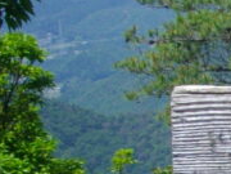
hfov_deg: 8.7
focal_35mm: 210
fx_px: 1401
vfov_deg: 7.0
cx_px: 522
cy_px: 195
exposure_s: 1/320
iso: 100
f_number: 5.6
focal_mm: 6.2
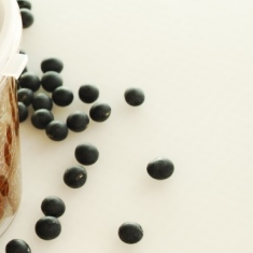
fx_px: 1257
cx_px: -107
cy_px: 73
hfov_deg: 11.1
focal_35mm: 152
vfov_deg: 11.5
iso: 125
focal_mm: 40
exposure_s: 1/5
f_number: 8
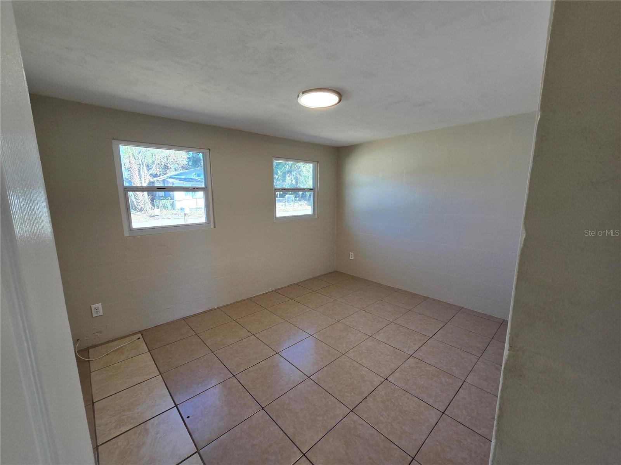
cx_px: 310
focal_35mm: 13
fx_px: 233
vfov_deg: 89.9
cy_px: 232
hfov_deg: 106.2
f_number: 2.2
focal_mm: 2.2
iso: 50
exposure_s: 1/60
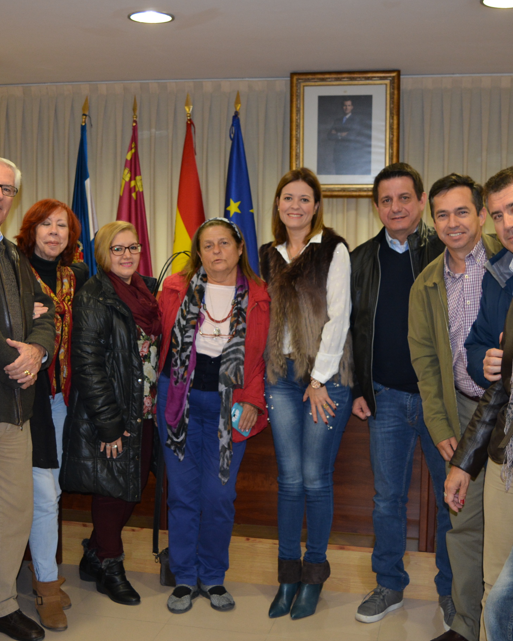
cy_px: 323
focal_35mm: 51
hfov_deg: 29.6
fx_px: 968
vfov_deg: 36.6
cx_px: 211
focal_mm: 22
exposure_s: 1/60
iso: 720
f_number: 3.8
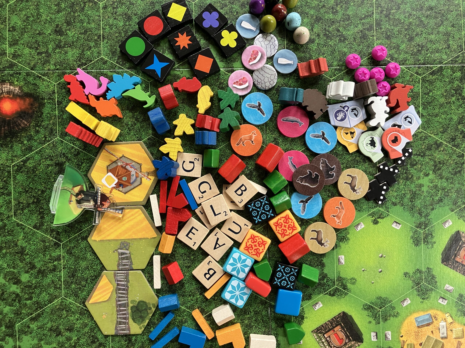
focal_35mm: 28
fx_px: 376
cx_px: 232
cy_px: 174
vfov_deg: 49.7
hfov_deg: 63.4
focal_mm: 3.99
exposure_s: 1/79
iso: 80
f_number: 1.8
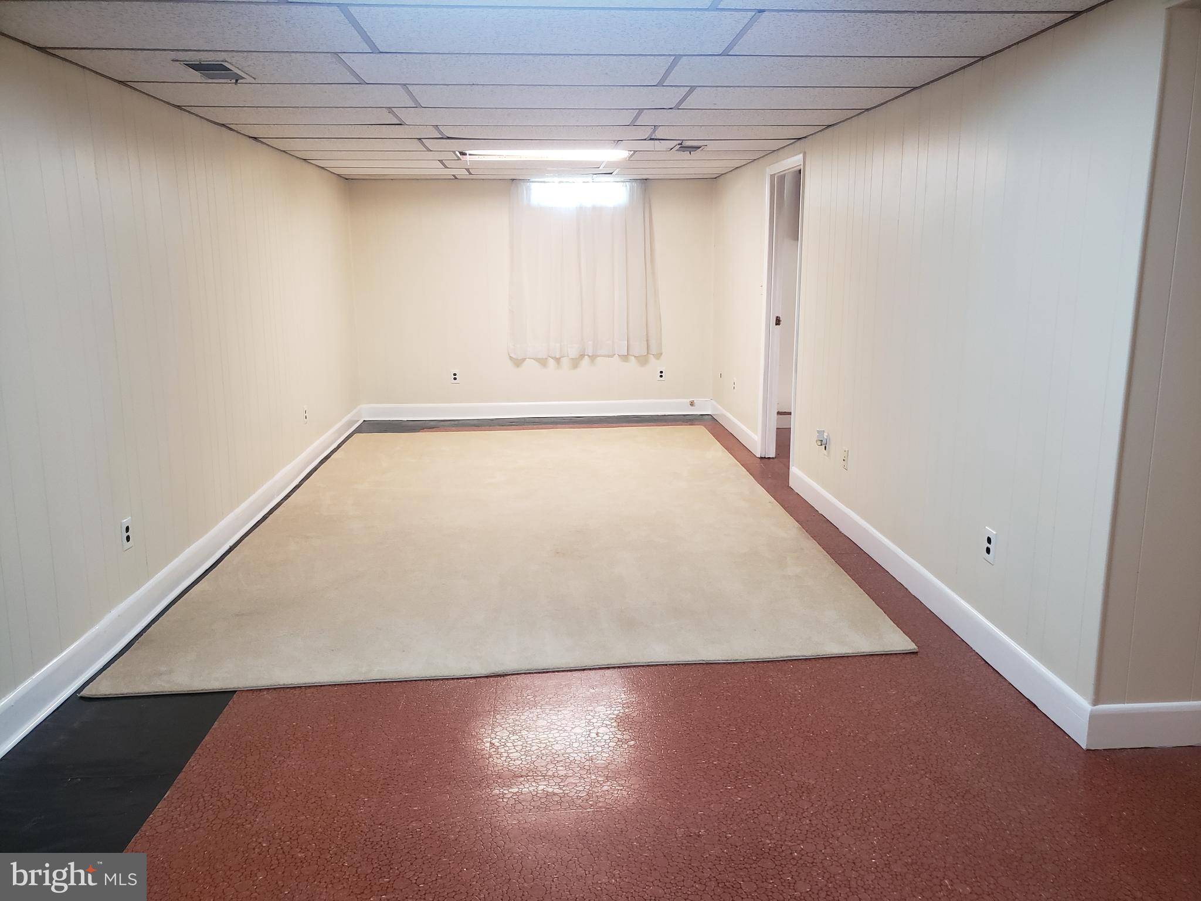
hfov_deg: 67.3
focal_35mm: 26
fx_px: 902
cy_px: 450
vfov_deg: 53.1
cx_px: 600
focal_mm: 4.3
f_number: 1.5
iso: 250
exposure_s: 1/60
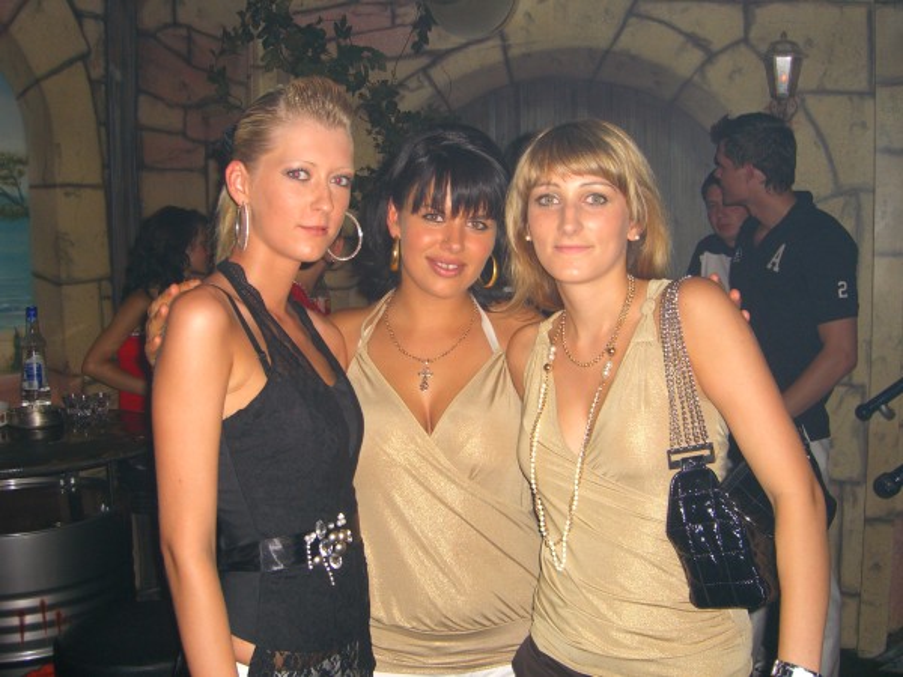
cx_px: 452
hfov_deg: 49.0
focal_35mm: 38
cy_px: 338
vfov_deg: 37.7
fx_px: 991
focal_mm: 7.9
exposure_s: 1/60
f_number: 2.8
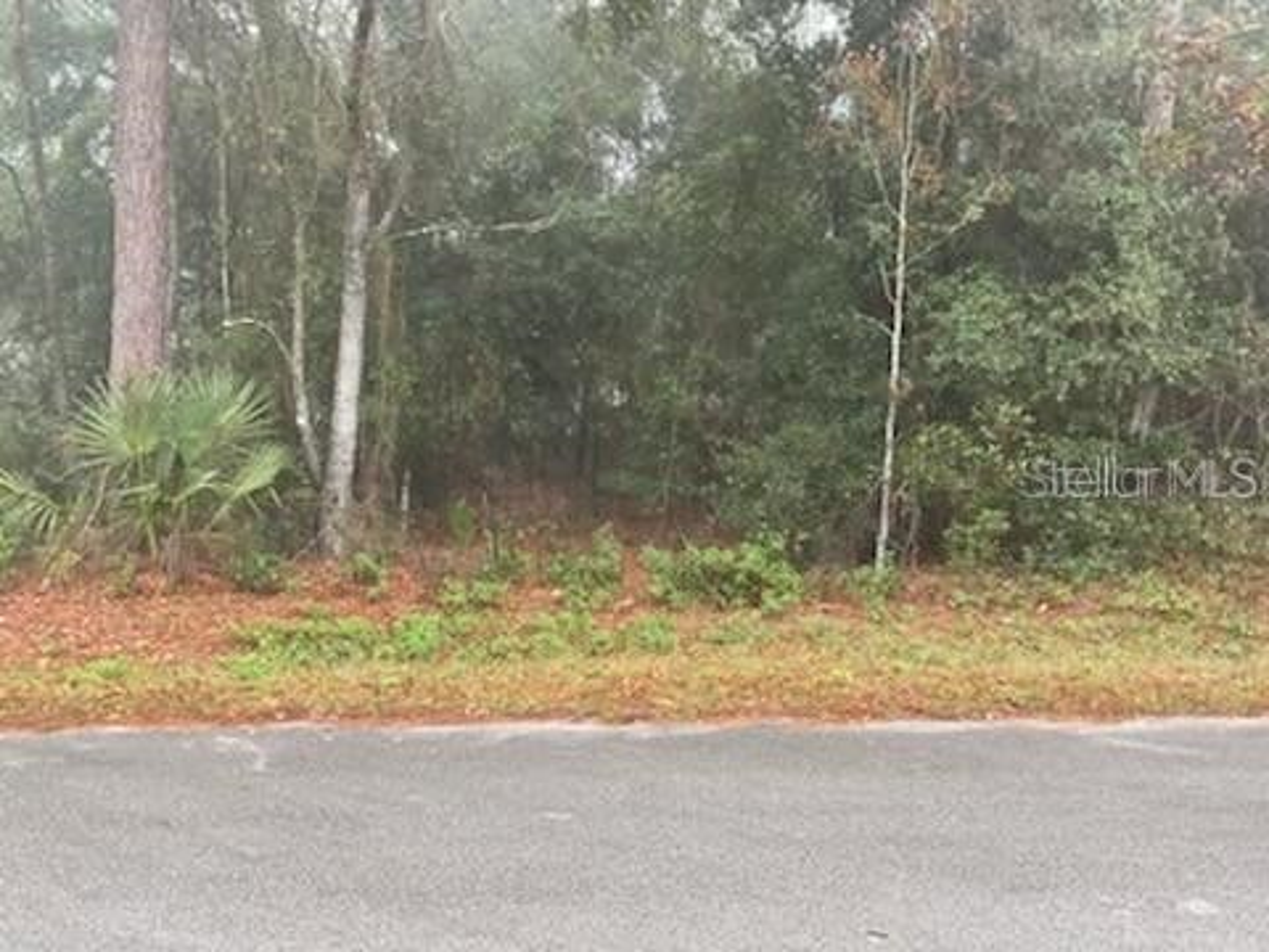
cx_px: 634
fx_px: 1063
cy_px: 476
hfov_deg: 61.7
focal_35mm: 29
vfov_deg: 48.2
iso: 64
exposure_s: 1/122
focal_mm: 3
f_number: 1.8
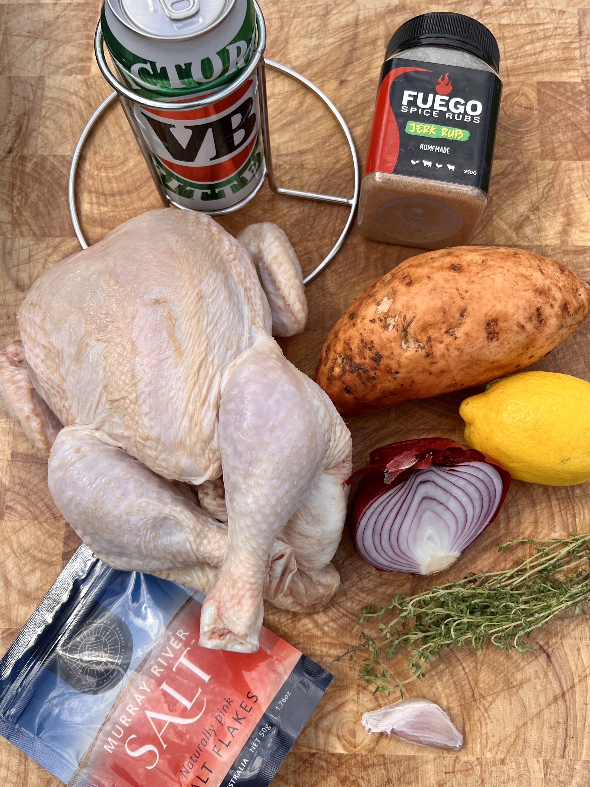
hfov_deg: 48.2
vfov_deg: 61.6
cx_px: 313
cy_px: 411
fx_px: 659
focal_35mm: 29
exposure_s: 1/3257
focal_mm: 5.7
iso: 50
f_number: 1.5
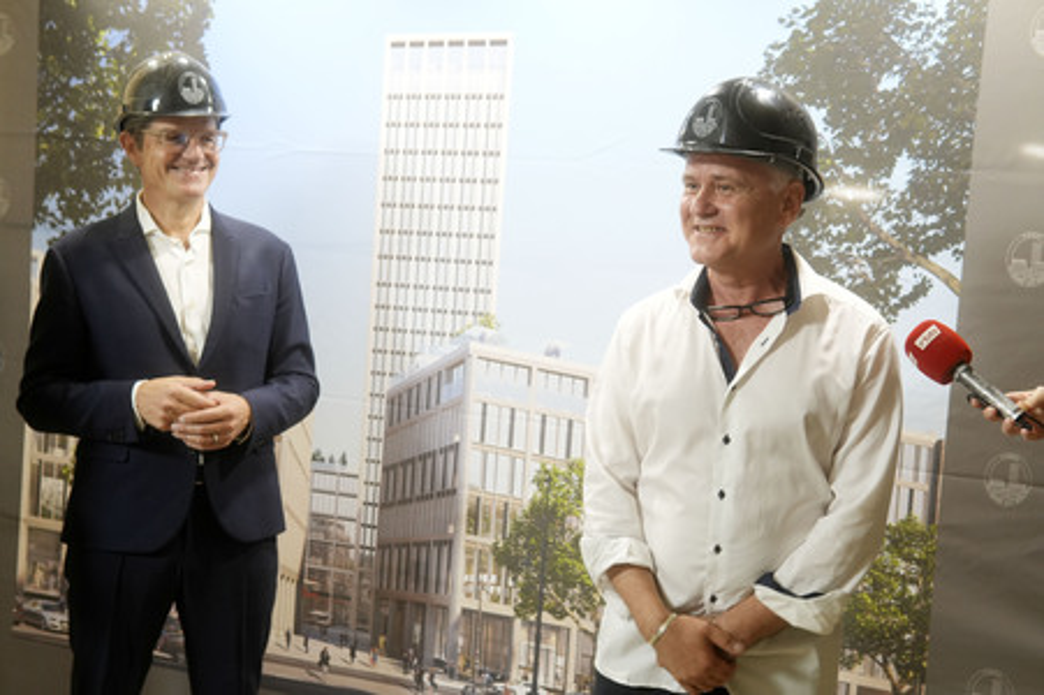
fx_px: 1304
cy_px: 348
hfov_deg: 43.6
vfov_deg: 29.8
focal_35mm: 45
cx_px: 522
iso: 640
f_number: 3.5
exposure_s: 1/30
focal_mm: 30
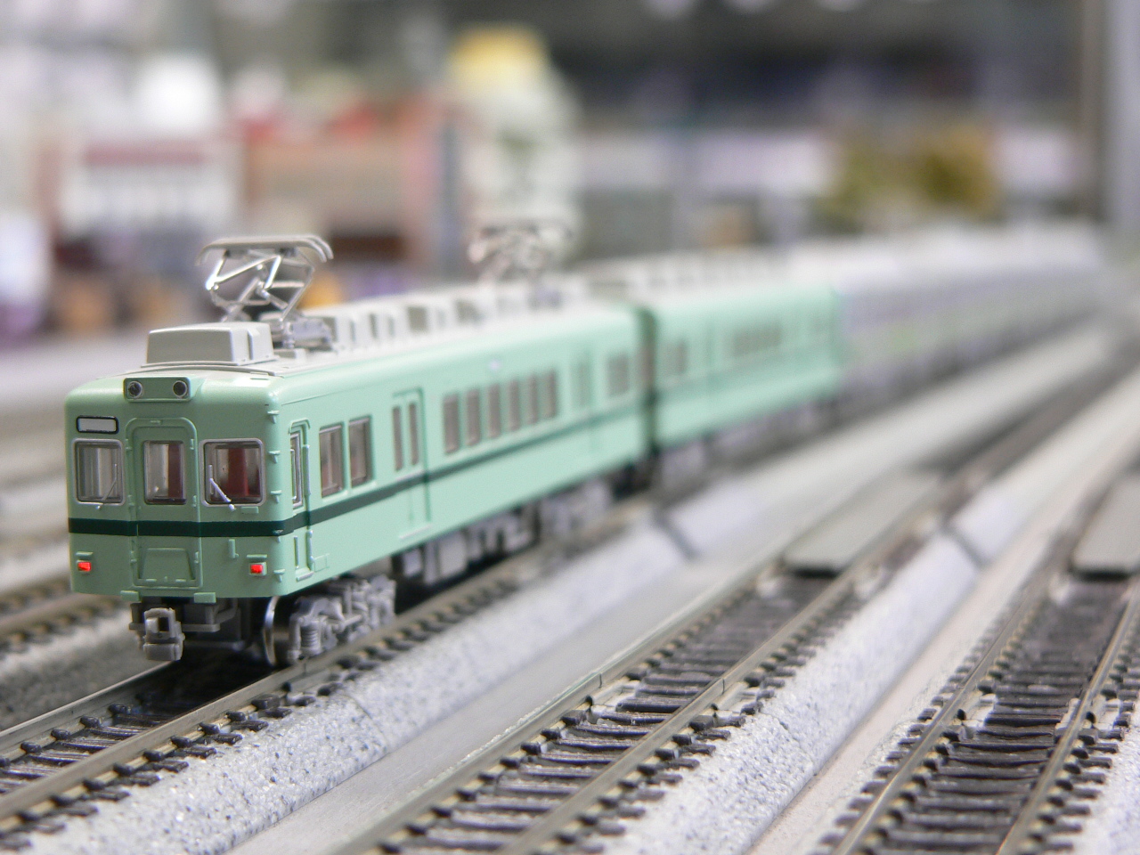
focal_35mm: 82
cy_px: 428
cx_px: 570
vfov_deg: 18.0
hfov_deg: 23.8
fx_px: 2700
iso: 100
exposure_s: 1/5
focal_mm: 13.6
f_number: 2.8
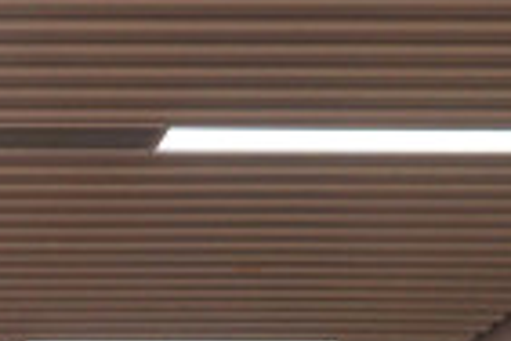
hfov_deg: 12.1
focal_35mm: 159
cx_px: -319
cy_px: 952
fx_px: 2257
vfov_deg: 7.7
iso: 800
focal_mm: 28
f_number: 5
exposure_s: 1/160
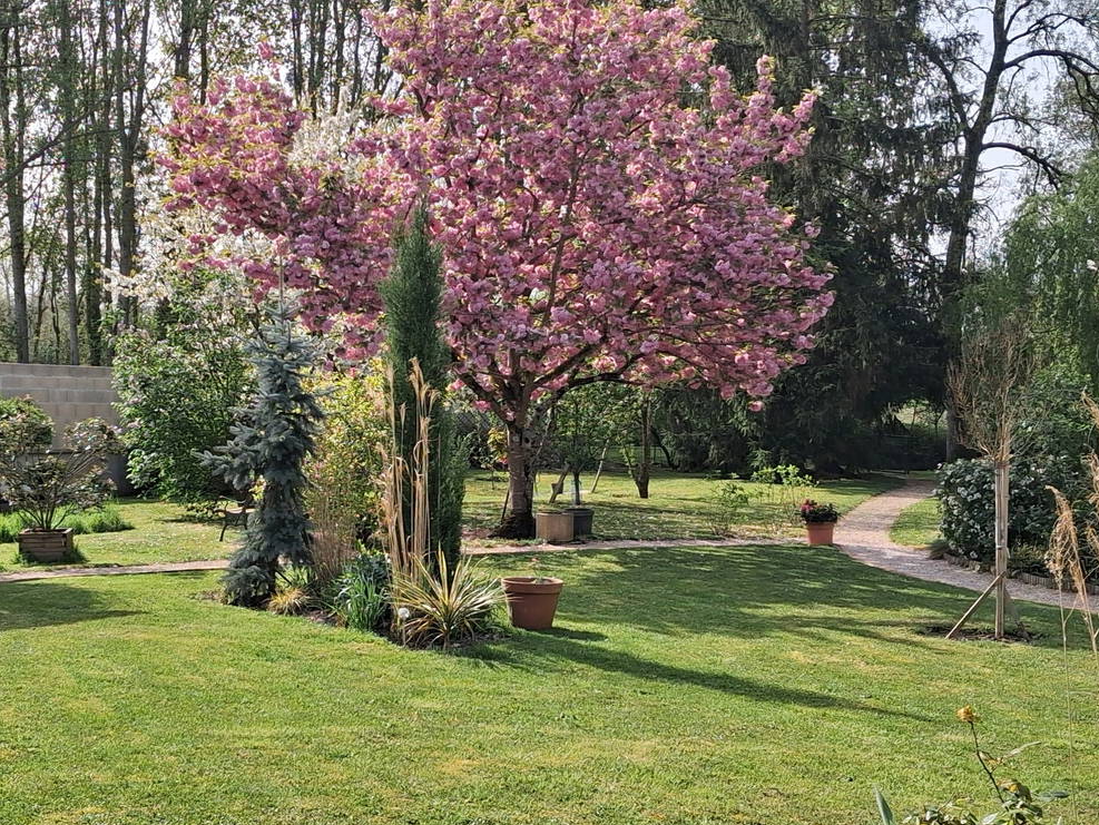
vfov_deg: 49.8
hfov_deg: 63.4
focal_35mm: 28
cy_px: 419
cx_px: 533
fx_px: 889
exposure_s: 1/500
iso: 20
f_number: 1.8
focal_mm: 4
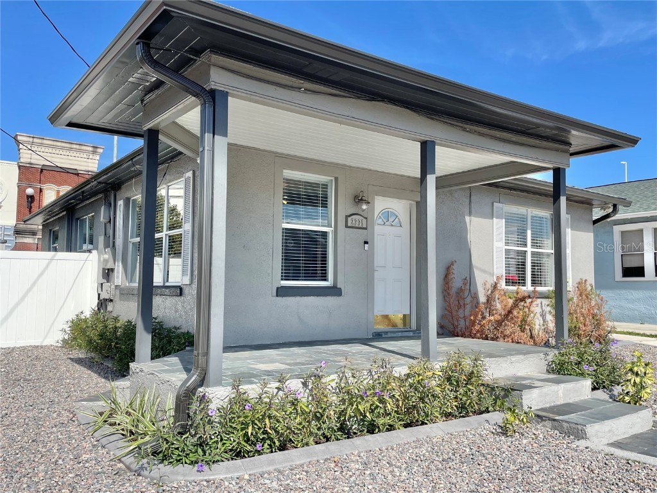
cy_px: 246
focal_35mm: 26
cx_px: 328
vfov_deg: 53.1
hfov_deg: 67.3
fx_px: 493
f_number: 1.6
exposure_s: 1/3401
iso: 32
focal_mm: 4.2
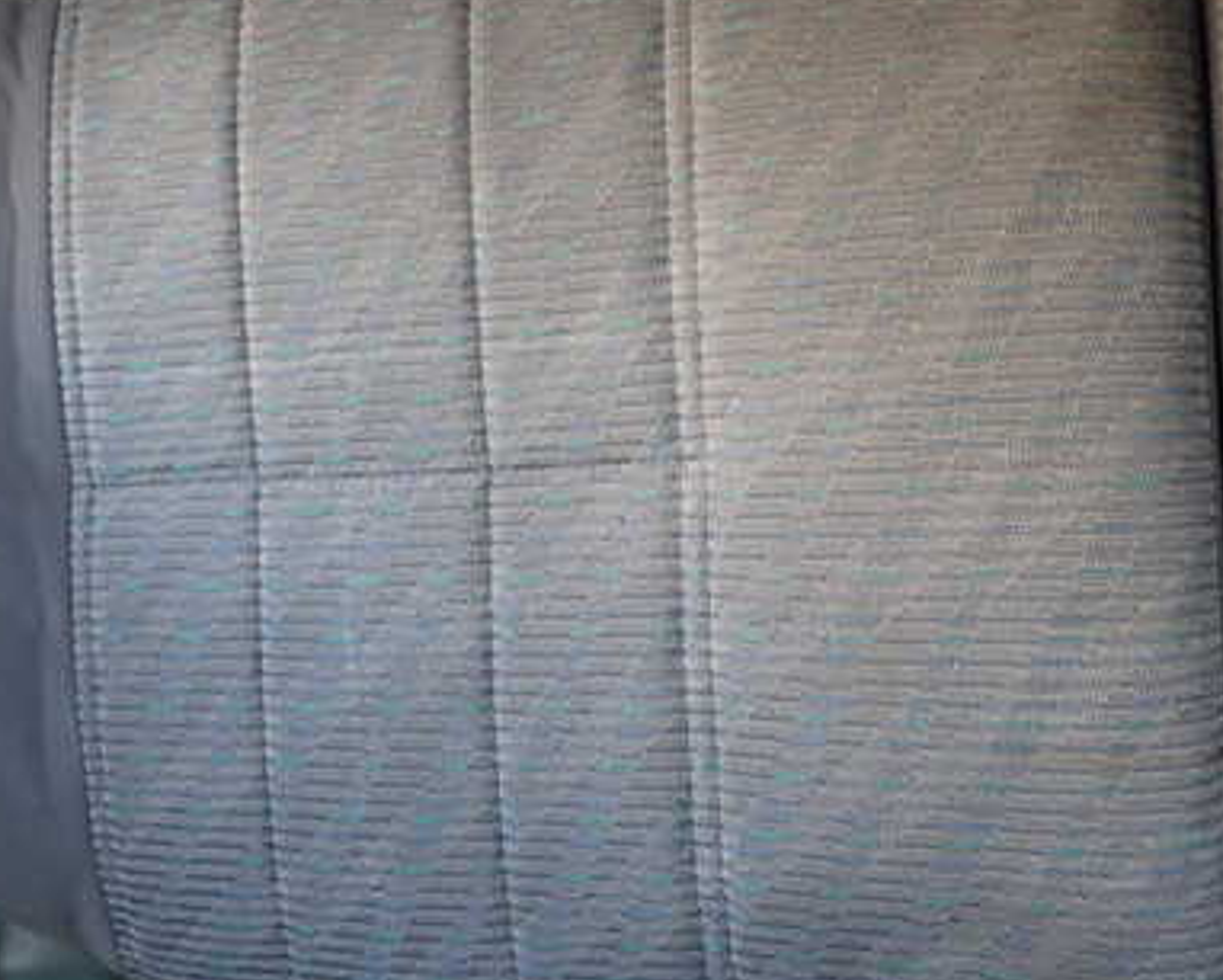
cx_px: 506
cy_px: 442
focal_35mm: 46
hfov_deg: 40.2
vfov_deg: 32.7
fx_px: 1666
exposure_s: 1/60
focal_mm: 5.4
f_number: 2.3
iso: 160
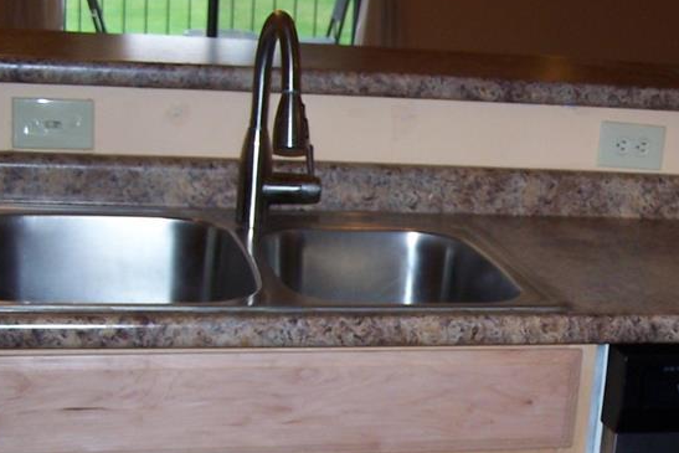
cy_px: 366
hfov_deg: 26.8
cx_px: 540
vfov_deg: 18.3
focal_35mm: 74
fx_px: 1396
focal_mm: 6.3
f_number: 2.8
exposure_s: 1/60
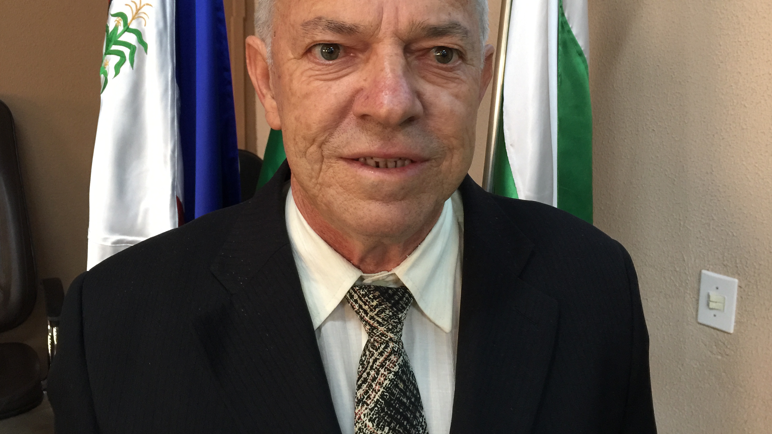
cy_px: 145
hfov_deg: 61.0
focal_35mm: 32
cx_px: 390
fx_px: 655
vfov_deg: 36.3
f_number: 2.2
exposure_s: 1/15
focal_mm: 4.15
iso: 100
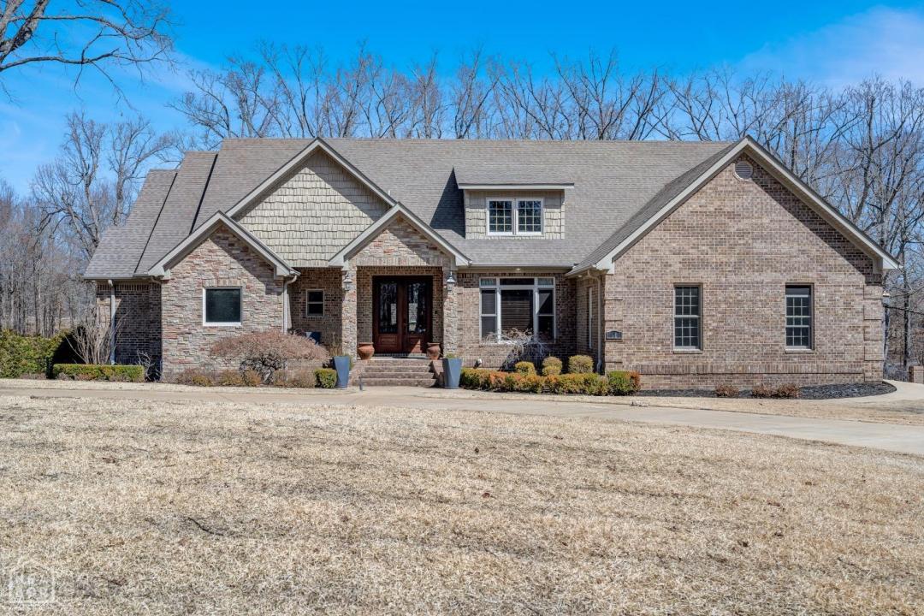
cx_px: 462
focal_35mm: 34
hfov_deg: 55.1
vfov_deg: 38.4
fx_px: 885
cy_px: 308
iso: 100
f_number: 5.6
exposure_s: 1/320
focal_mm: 34.5
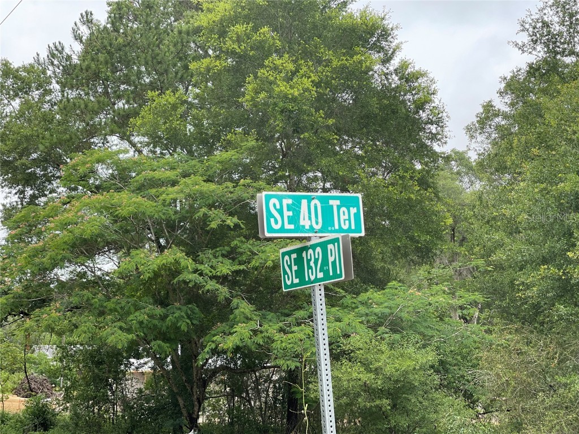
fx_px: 1070
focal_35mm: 64
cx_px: 290
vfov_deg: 22.9
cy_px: 217
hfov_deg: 30.3
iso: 32
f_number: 2.2
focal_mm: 7.5
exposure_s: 1/345
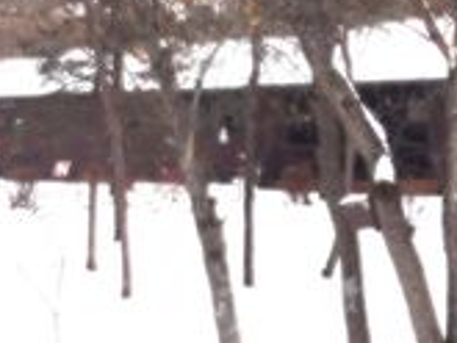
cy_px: 123
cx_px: 22
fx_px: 1202
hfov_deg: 20.9
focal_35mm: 91
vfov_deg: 16.2
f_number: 3.2
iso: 125
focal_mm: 5.3
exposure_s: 1/640
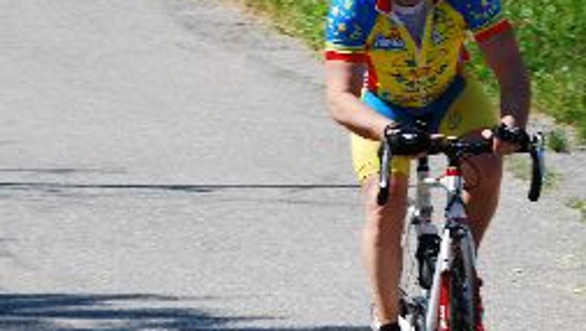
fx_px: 6518
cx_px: 428
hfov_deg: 5.1
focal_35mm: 419
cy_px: 172
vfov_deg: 2.9
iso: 100
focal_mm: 150
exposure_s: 1/125
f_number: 10
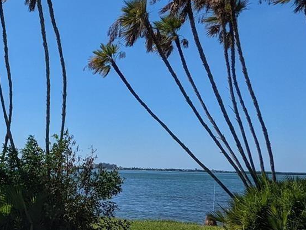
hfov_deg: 33.0
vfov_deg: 31.6
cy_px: 118
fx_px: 407
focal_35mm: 46
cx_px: -70
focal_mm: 2.35
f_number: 2.2
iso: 52
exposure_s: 1/2817
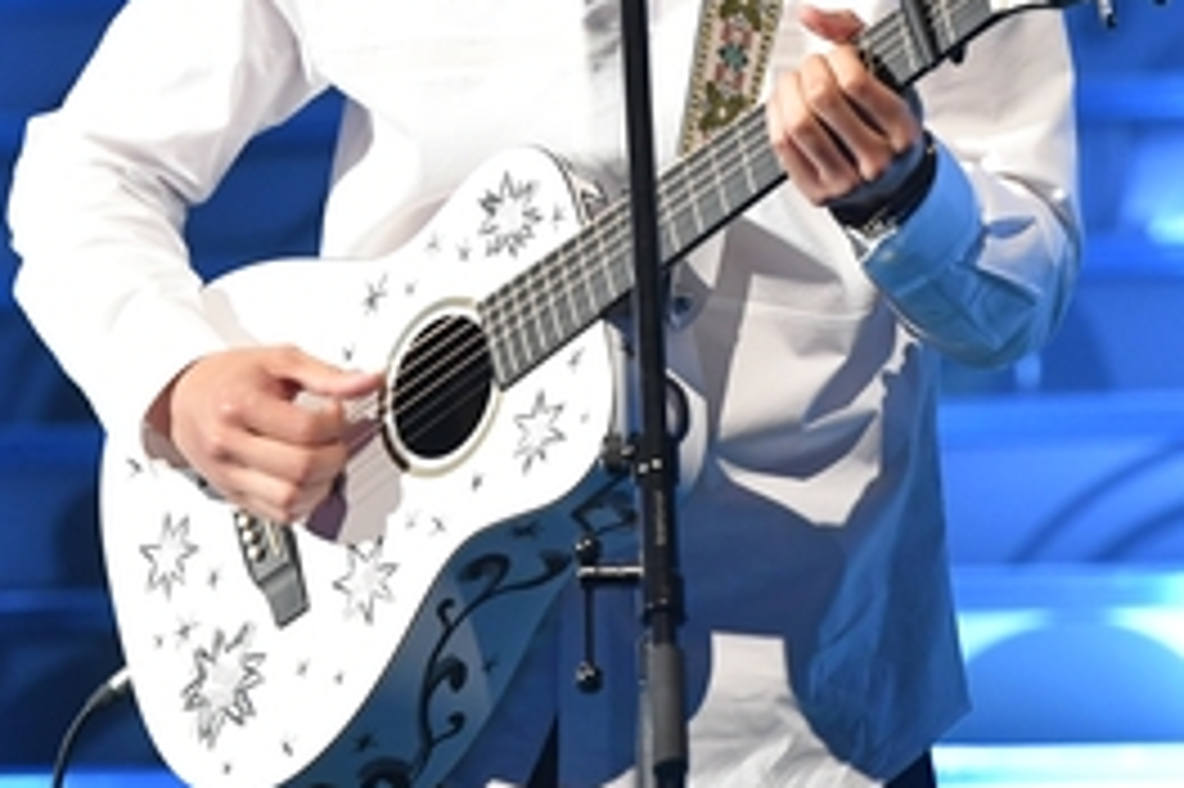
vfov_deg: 2.1
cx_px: 459
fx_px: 21468
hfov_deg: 3.2
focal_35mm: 653
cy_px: -133
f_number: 5
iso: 2500
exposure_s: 1/160
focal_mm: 185
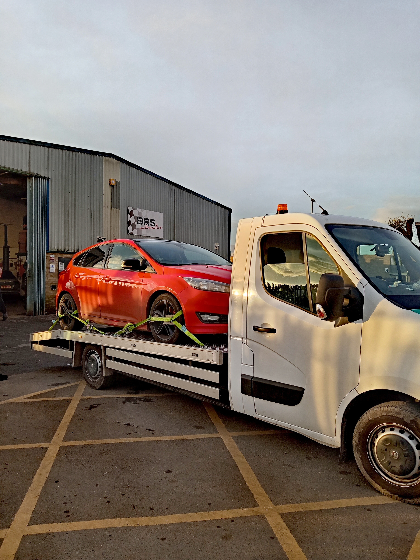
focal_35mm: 27
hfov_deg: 51.4
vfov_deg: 65.3
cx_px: 210
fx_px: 437
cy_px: 280
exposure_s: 1/100
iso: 139
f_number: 1.8
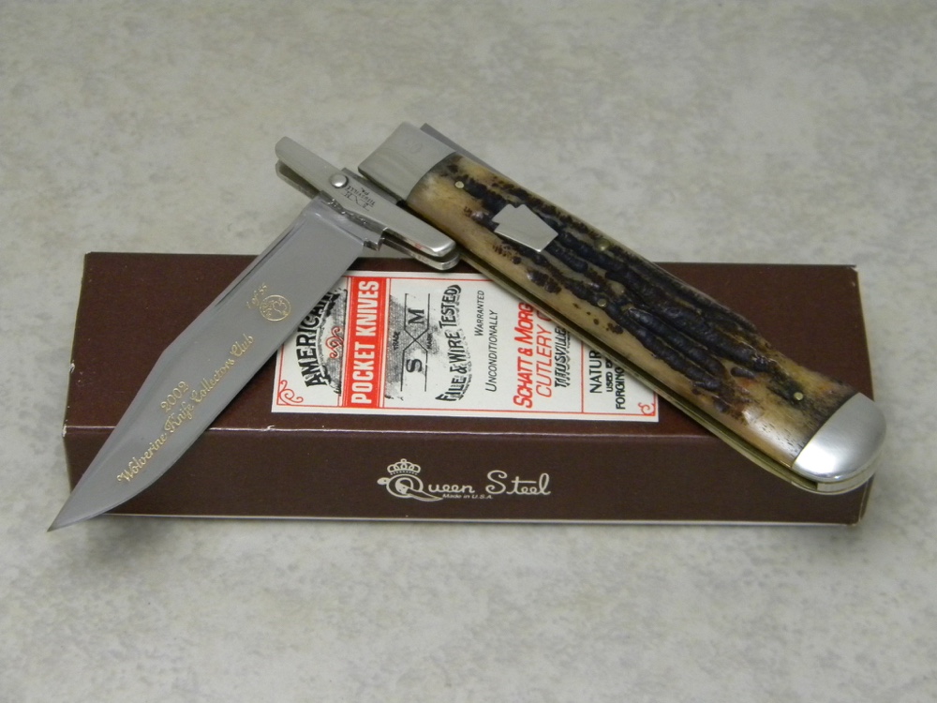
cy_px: 352
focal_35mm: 83
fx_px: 2247
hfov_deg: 23.6
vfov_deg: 17.8
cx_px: 468
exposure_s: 1/23.4
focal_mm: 15.1
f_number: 4.5
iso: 400
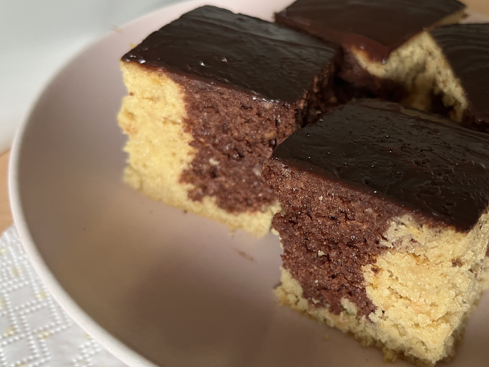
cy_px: 187
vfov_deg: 38.7
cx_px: 321
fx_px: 523
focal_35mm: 37
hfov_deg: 49.4
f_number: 1.6
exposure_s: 1/66
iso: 125
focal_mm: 5.1
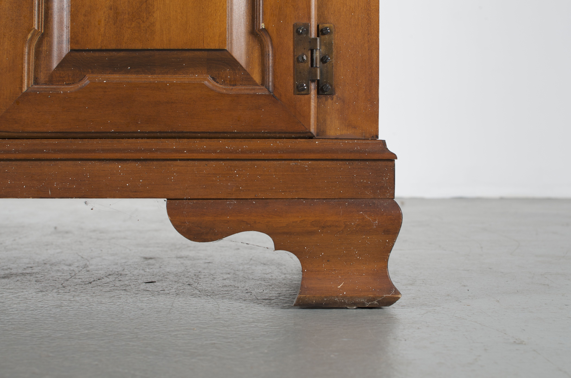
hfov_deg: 37.9
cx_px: 286
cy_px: 189
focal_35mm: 52
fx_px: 831
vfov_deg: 25.6
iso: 100
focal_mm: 35
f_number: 6.3
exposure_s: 1/125
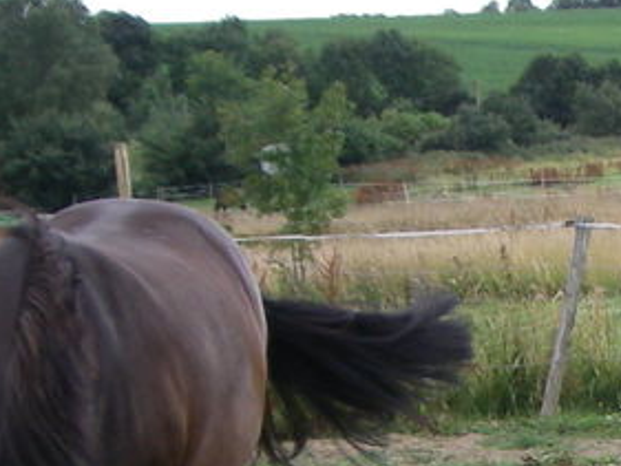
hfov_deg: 11.6
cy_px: 632
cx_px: 1001
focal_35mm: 162
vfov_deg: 9.0
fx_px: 2907
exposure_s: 1/160
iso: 64
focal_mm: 6.2
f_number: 4.3
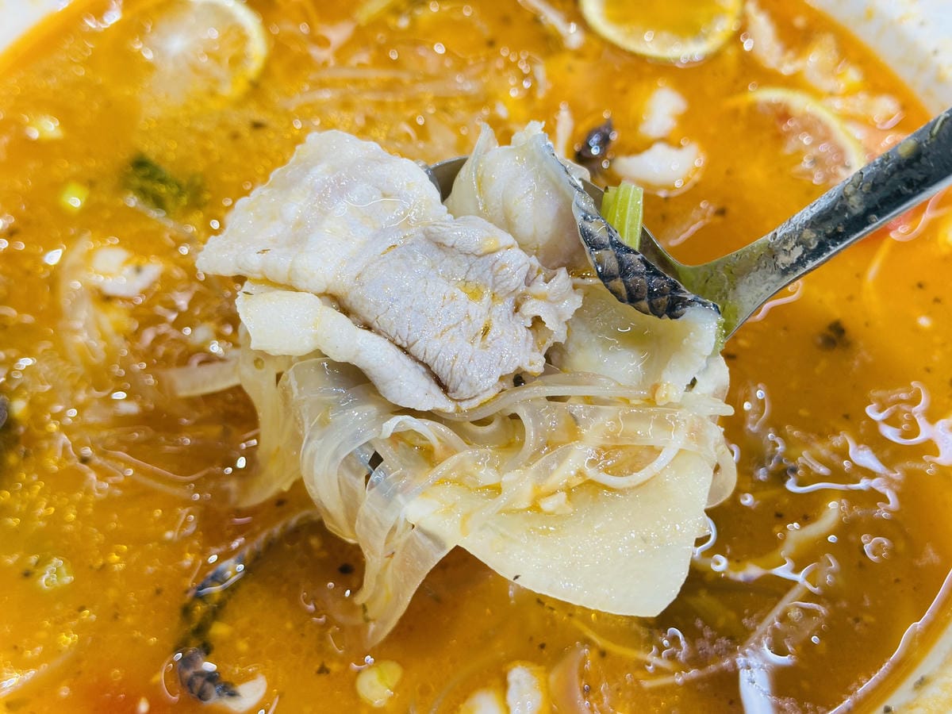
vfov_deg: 30.3
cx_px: 476
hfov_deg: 39.7
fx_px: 1320
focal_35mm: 48
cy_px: 357
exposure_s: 1/60
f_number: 1.78
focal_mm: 6.86
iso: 64
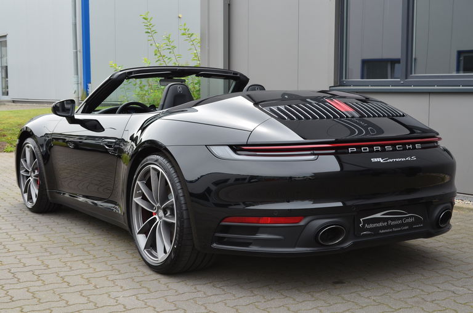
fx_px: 688
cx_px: 236
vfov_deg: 25.6
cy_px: 156
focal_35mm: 52
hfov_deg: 37.9
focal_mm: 35
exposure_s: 1/160
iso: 400
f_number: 9
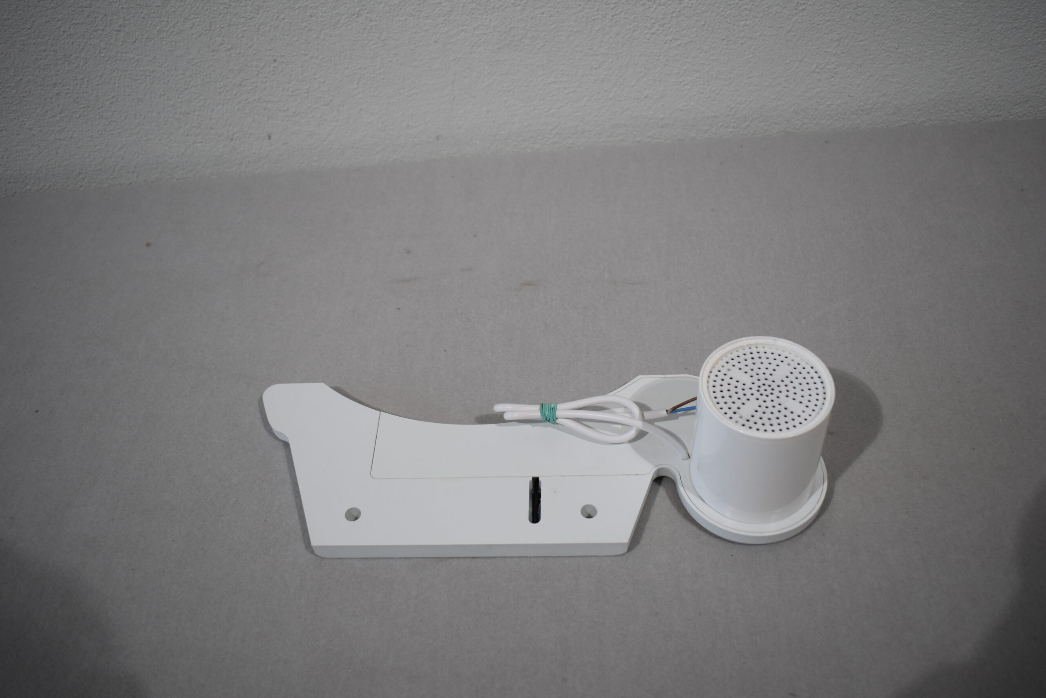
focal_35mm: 33
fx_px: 959
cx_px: 523
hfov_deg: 57.2
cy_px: 349
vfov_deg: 40.0
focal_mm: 22
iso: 400
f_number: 4.5
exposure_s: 1/250
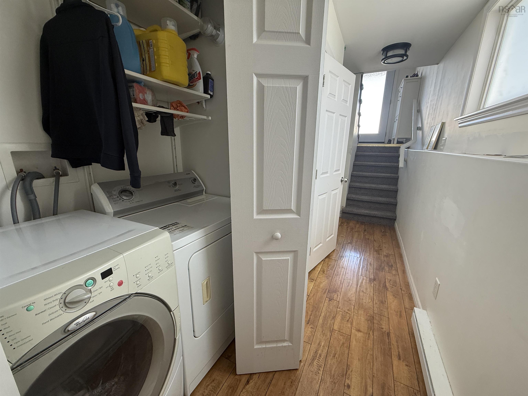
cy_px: 198
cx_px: 264
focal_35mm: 14
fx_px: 214
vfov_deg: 85.7
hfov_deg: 102.1
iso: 125
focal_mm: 2.22
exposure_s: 1/99
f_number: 2.2
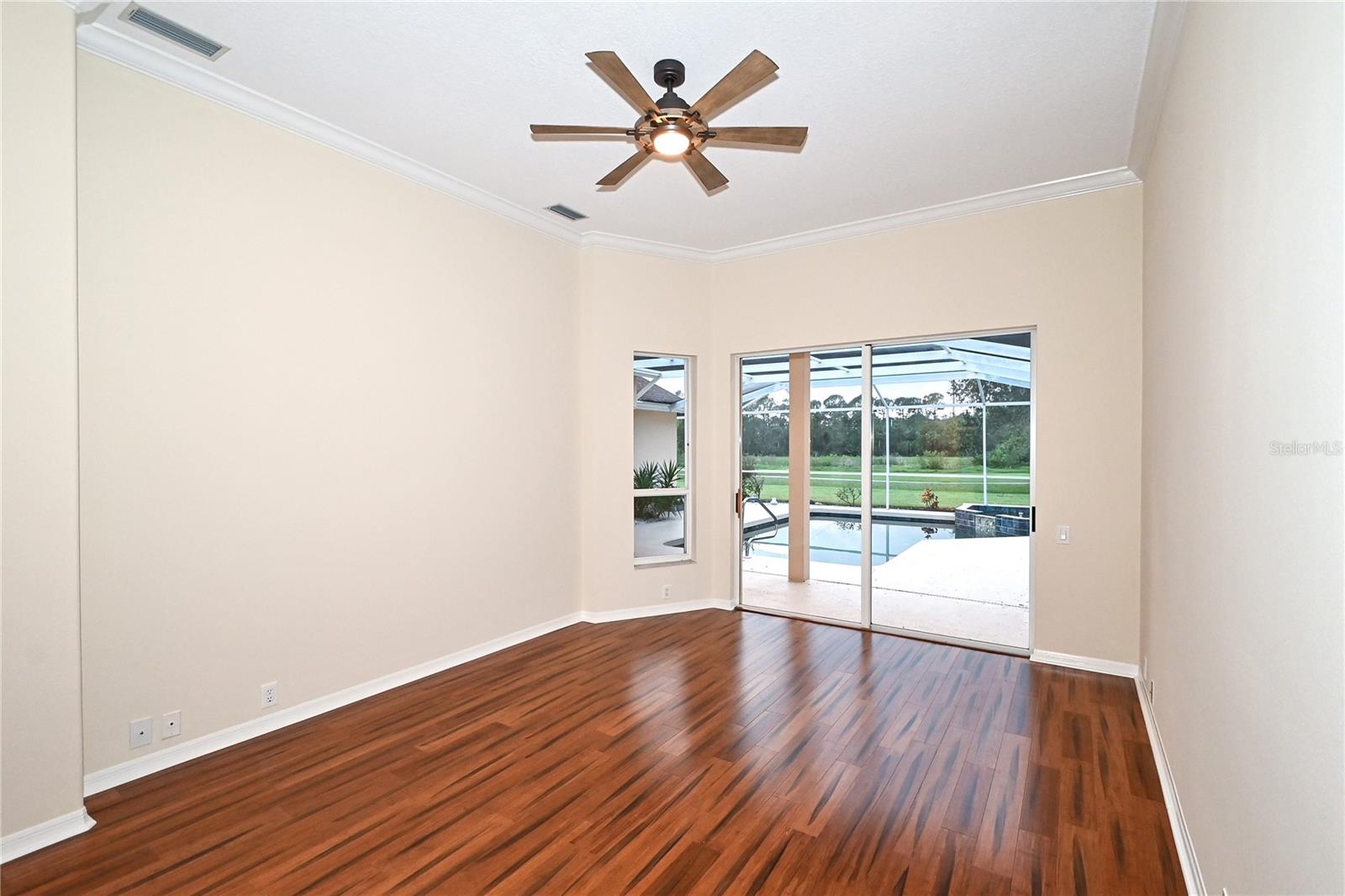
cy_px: 448
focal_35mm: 15
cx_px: 672
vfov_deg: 77.3
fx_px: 560
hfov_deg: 100.4
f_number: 7.1
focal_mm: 10
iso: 800
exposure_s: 1/60
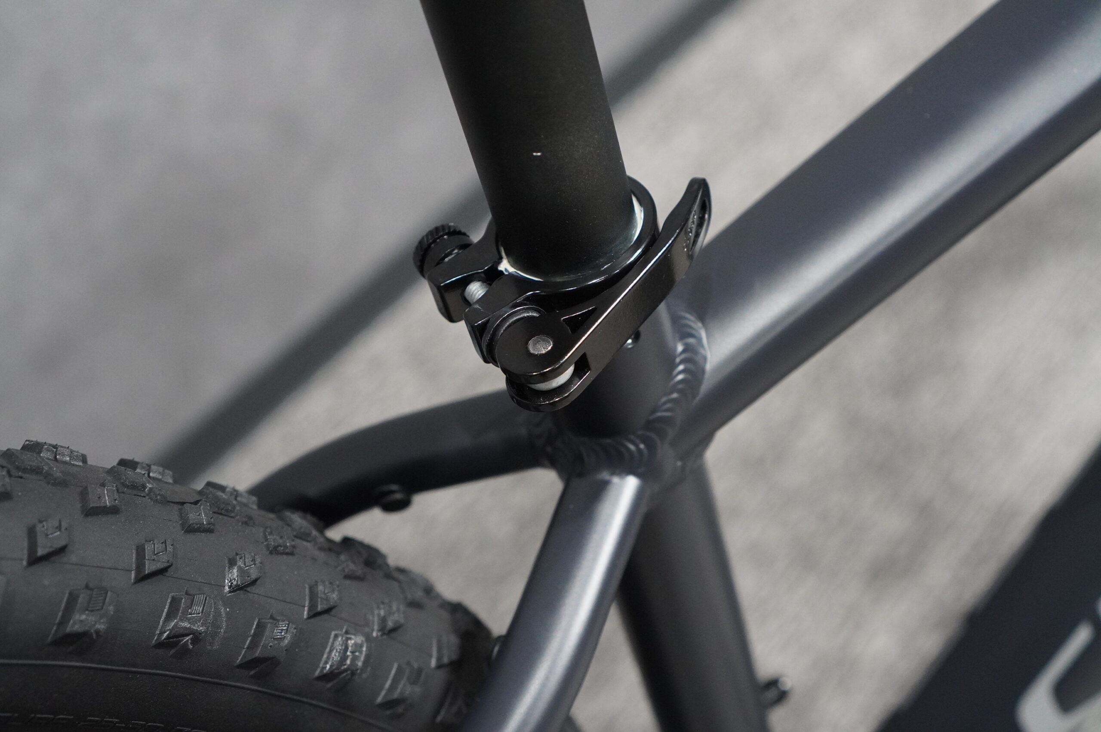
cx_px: 550
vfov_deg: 25.7
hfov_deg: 37.9
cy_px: 366
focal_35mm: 52
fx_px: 1604
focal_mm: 35
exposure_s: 1/60
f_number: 4
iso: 2500
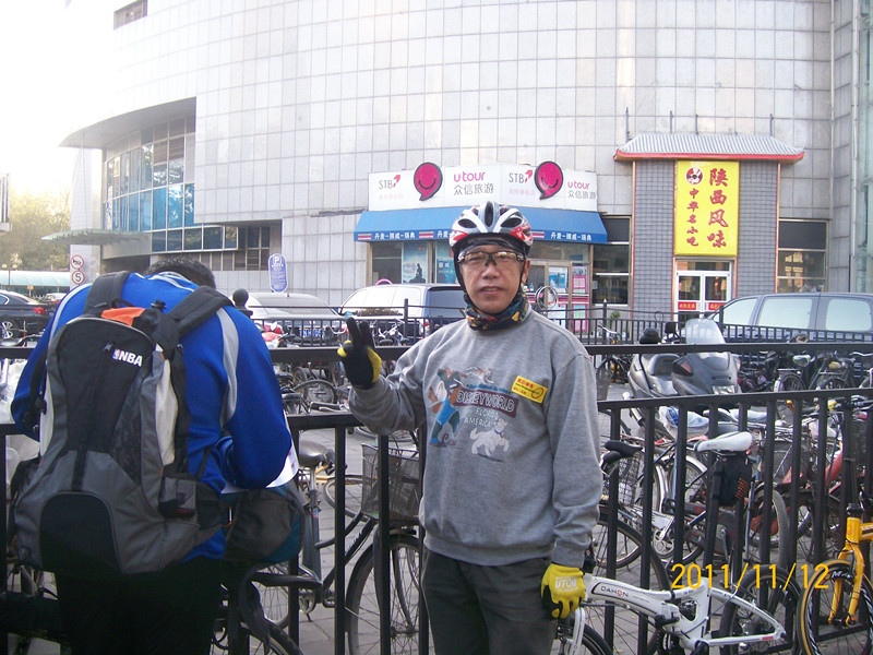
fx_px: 883
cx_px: 436
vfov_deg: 40.7
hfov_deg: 52.6
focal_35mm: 35
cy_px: 328
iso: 80
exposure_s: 1/58.1
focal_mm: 5.8
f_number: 2.8
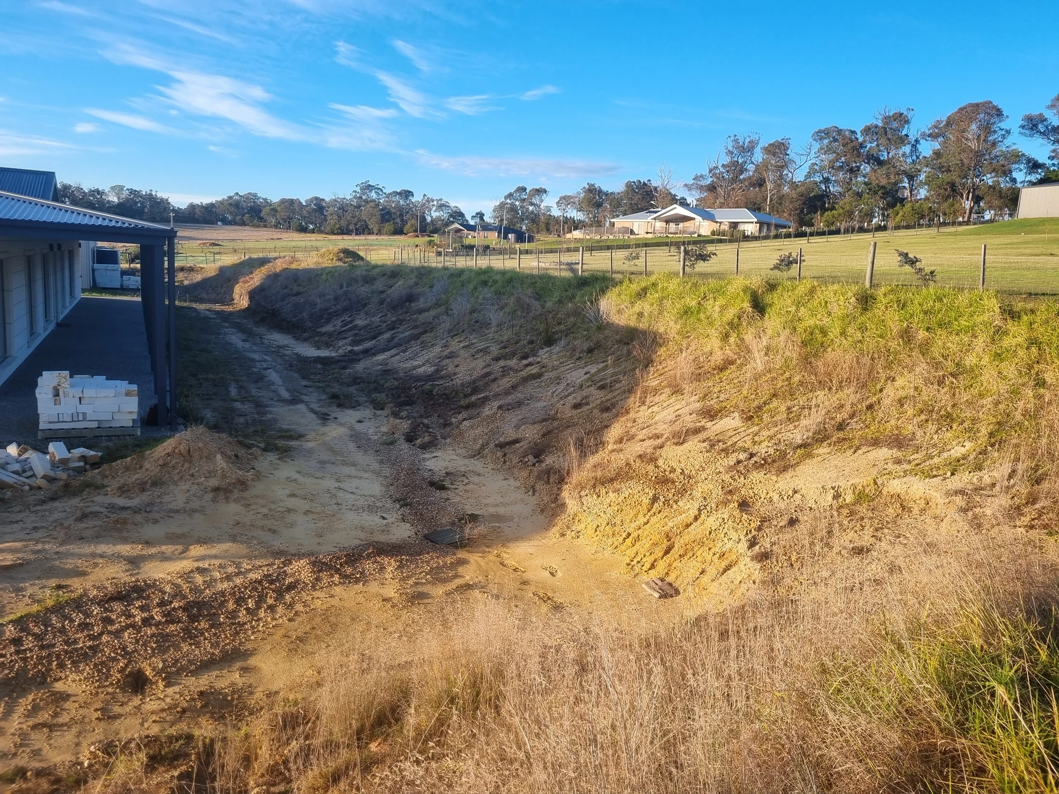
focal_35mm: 26
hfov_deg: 67.3
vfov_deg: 53.1
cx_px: 530
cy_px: 397
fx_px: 795
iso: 50
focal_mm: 5.4
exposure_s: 1/1006
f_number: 1.8
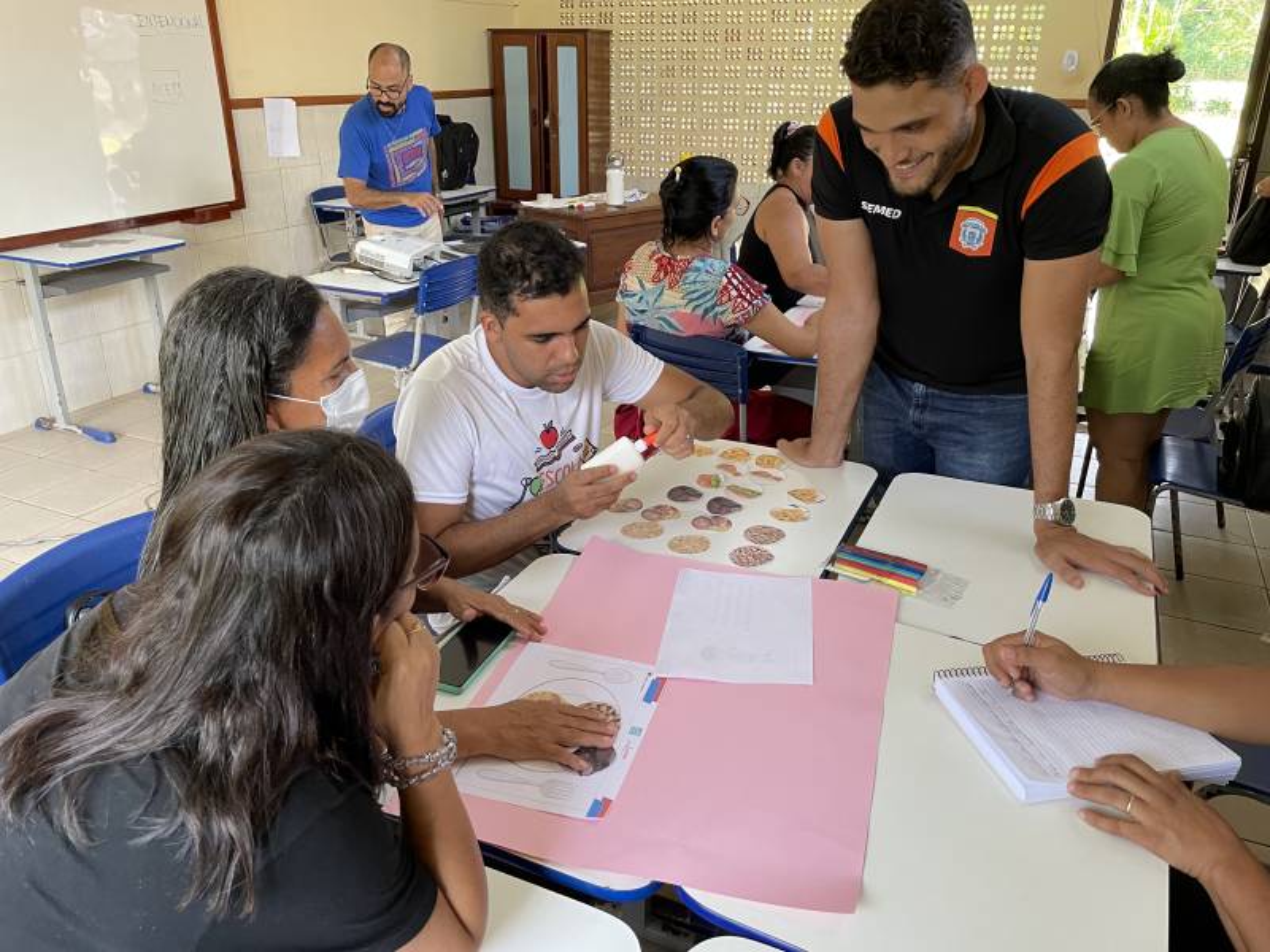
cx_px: 635
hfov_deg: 67.3
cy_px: 476
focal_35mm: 26
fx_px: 954
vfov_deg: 53.1
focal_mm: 4.2
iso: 200
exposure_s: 1/60
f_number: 1.6
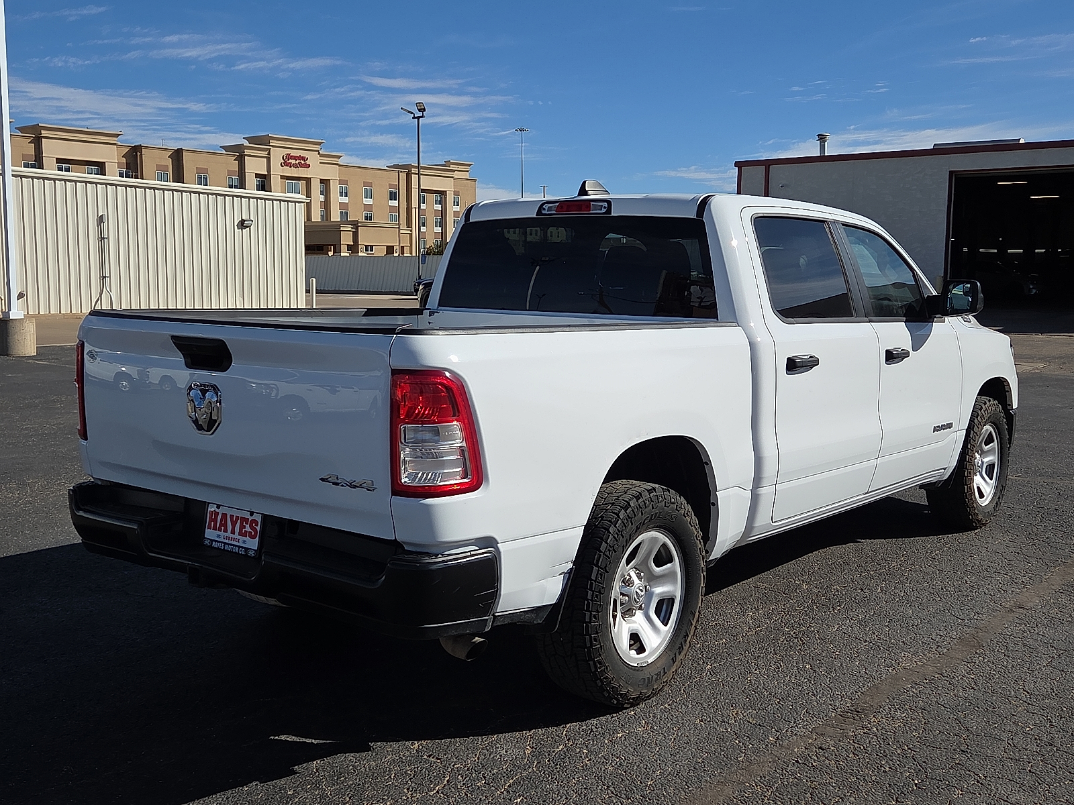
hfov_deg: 50.1
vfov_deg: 38.7
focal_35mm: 37
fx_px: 1148
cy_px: 402
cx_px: 537
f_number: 1.8
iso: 62
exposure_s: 1/10000
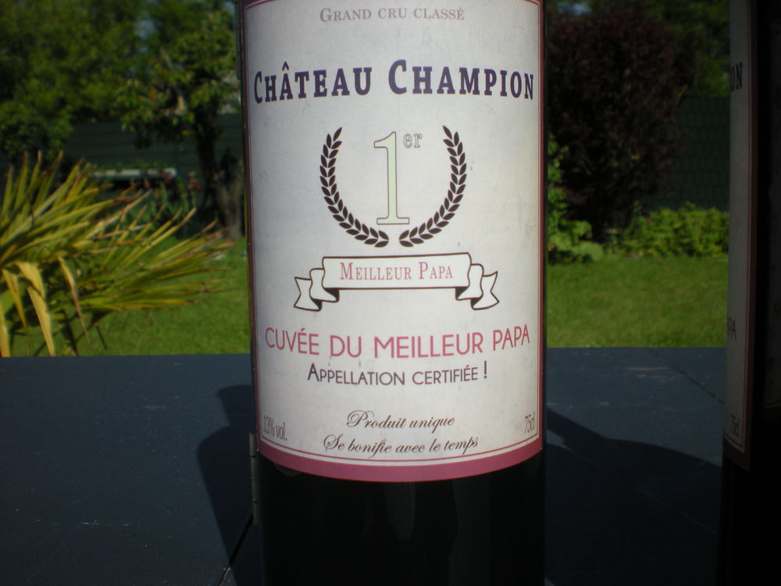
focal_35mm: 38
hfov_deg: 49.0
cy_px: 293
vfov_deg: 37.7
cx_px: 390
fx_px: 857
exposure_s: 1/936
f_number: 4.6
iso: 64
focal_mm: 6.3
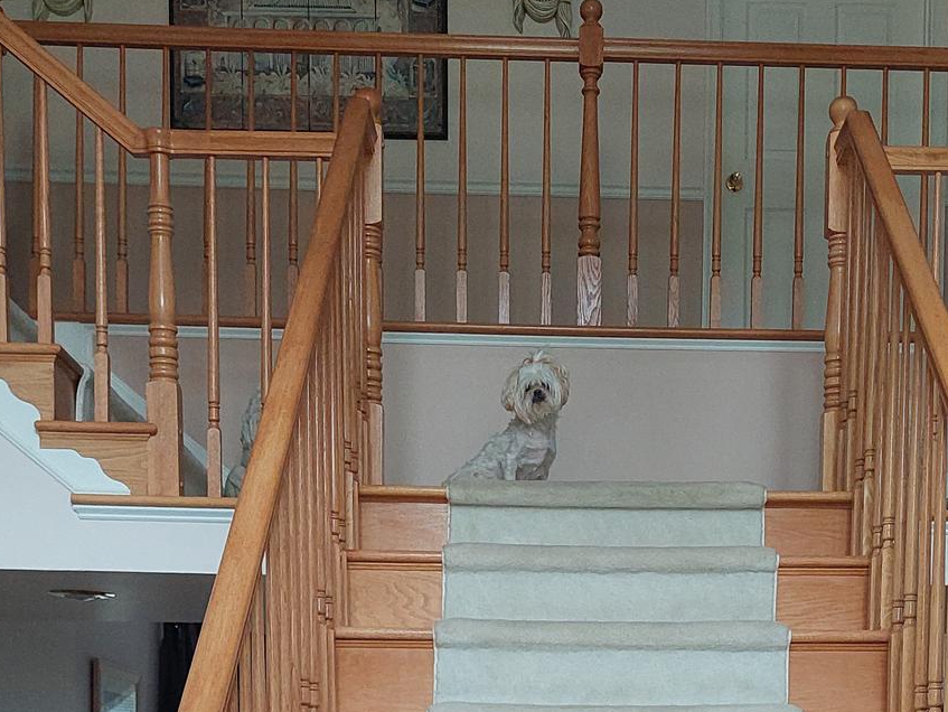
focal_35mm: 58
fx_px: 1589
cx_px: 631
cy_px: 852
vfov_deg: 23.2
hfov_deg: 32.9
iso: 200
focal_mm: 5.23
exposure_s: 1/120
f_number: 1.8
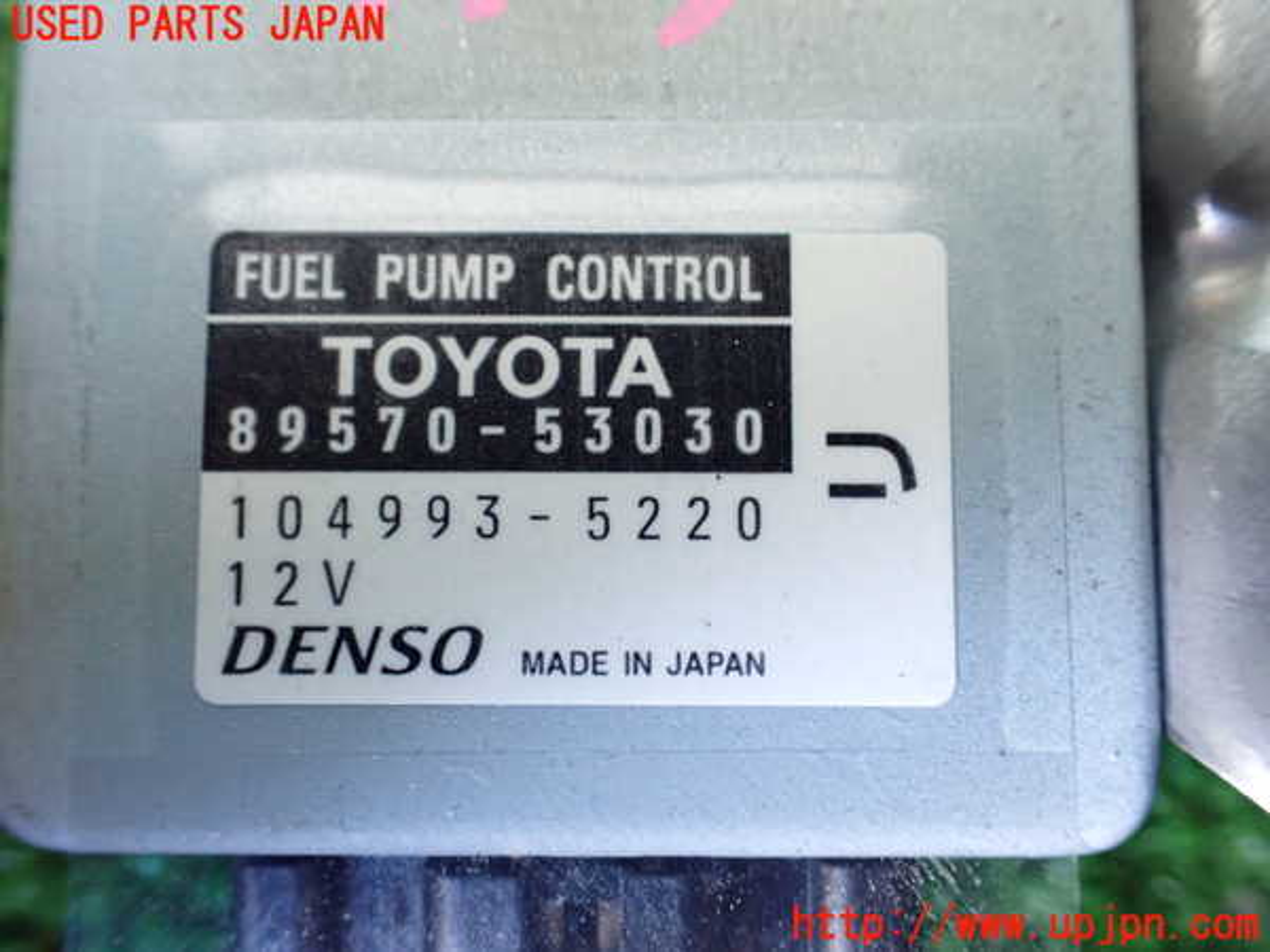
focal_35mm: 30
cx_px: 635
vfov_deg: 46.8
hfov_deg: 60.0
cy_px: 476
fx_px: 1101
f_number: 2.3
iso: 800
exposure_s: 1/50
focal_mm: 5.4
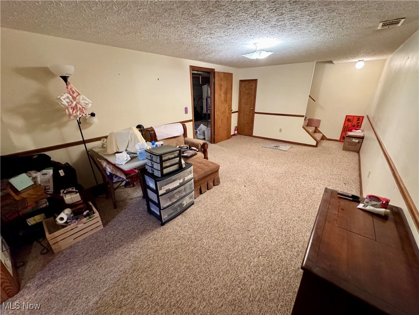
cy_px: 158
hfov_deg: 102.1
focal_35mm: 14
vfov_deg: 85.7
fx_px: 169
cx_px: 210
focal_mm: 2.22
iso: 1000
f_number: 2.2
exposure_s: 1/60
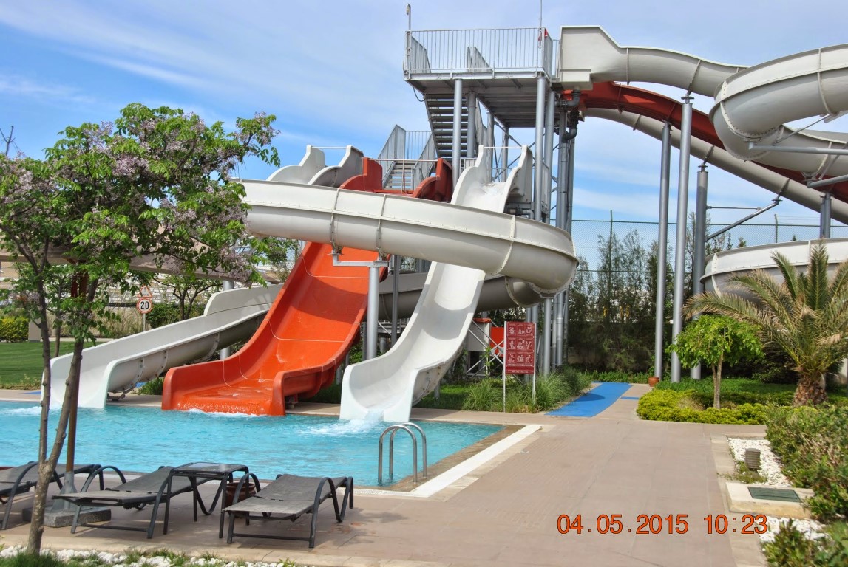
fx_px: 1203
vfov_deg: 26.6
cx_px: 424
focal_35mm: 51
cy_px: 284
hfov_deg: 38.8
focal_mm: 34
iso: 100
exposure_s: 1/250
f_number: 8
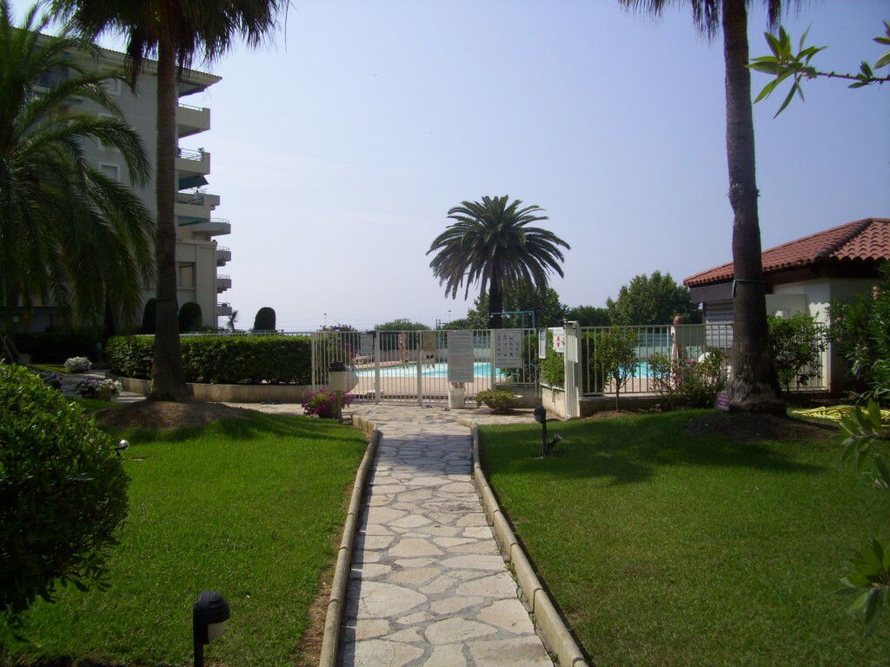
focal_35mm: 32
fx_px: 823
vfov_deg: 44.2
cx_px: 445
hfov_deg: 56.8
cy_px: 334
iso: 80
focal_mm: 5.7
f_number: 5.6
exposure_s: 1/500
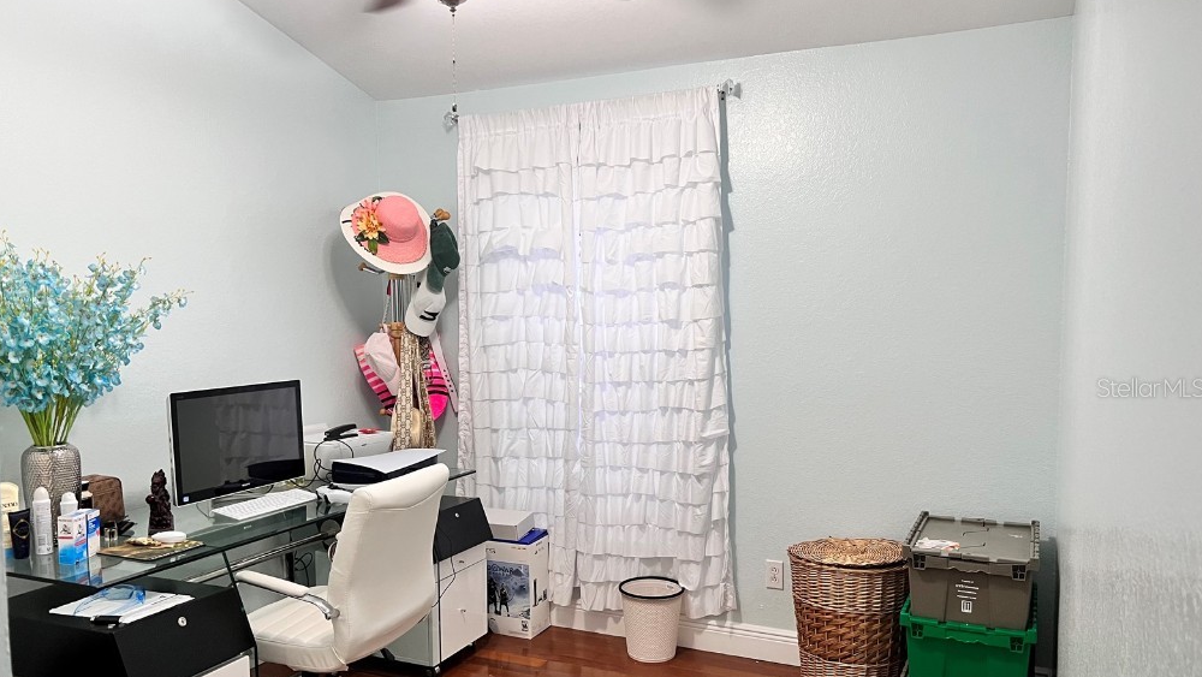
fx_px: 924
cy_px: 387
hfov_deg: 66.1
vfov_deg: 40.1
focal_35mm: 29
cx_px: 595
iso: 160
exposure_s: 1/60
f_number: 1.5
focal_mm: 5.7
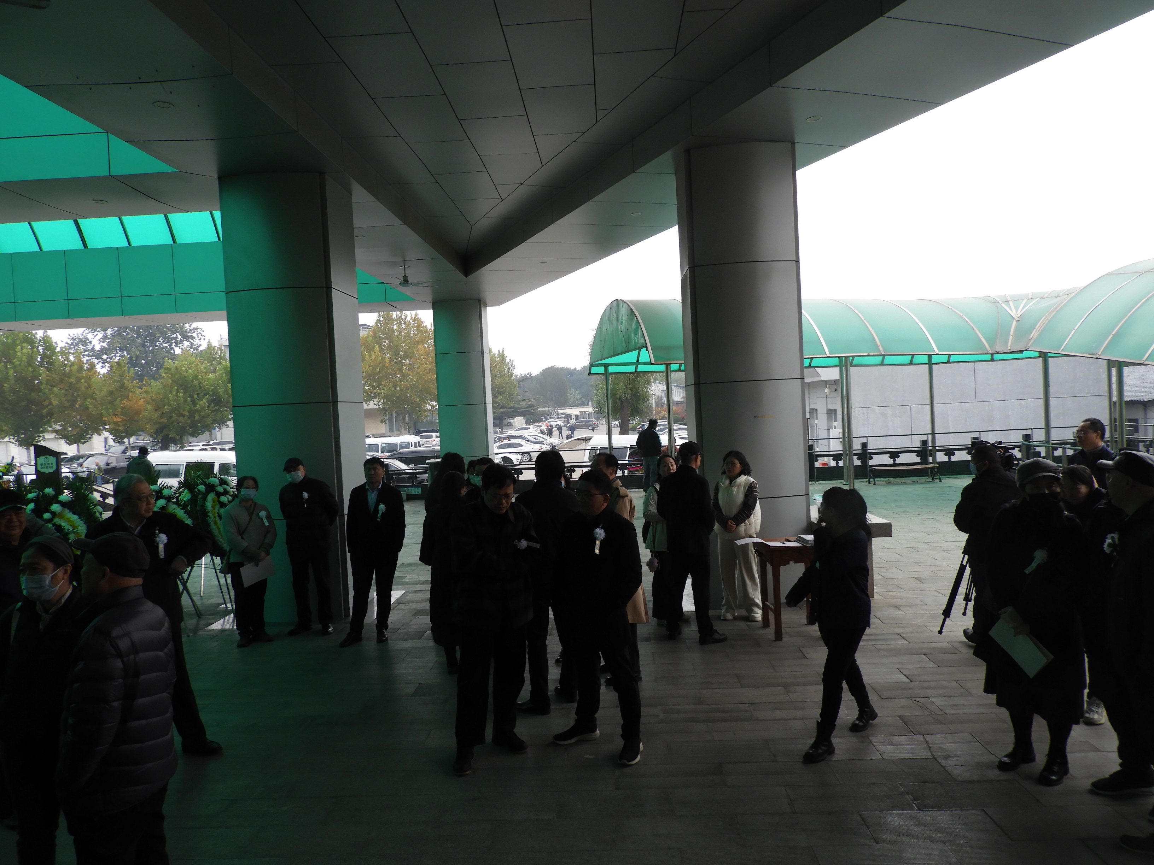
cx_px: 577
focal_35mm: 24
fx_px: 800
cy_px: 432
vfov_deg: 56.8
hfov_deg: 71.6
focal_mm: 4.3
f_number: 3.3
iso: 100
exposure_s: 1/160
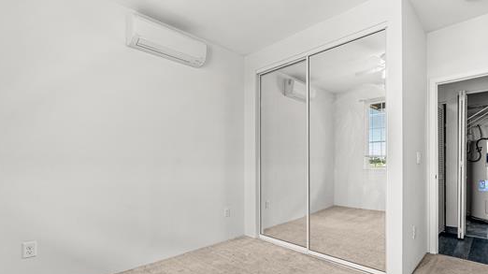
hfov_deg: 92.3
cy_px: 170
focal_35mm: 18
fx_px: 233
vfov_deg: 60.2
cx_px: 273
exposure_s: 1/10
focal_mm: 14
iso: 400
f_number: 8
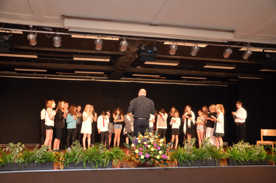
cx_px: 138
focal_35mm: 38
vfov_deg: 35.3
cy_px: 92
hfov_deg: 51.4
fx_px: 287
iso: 800
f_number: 4
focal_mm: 25
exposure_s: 1/60
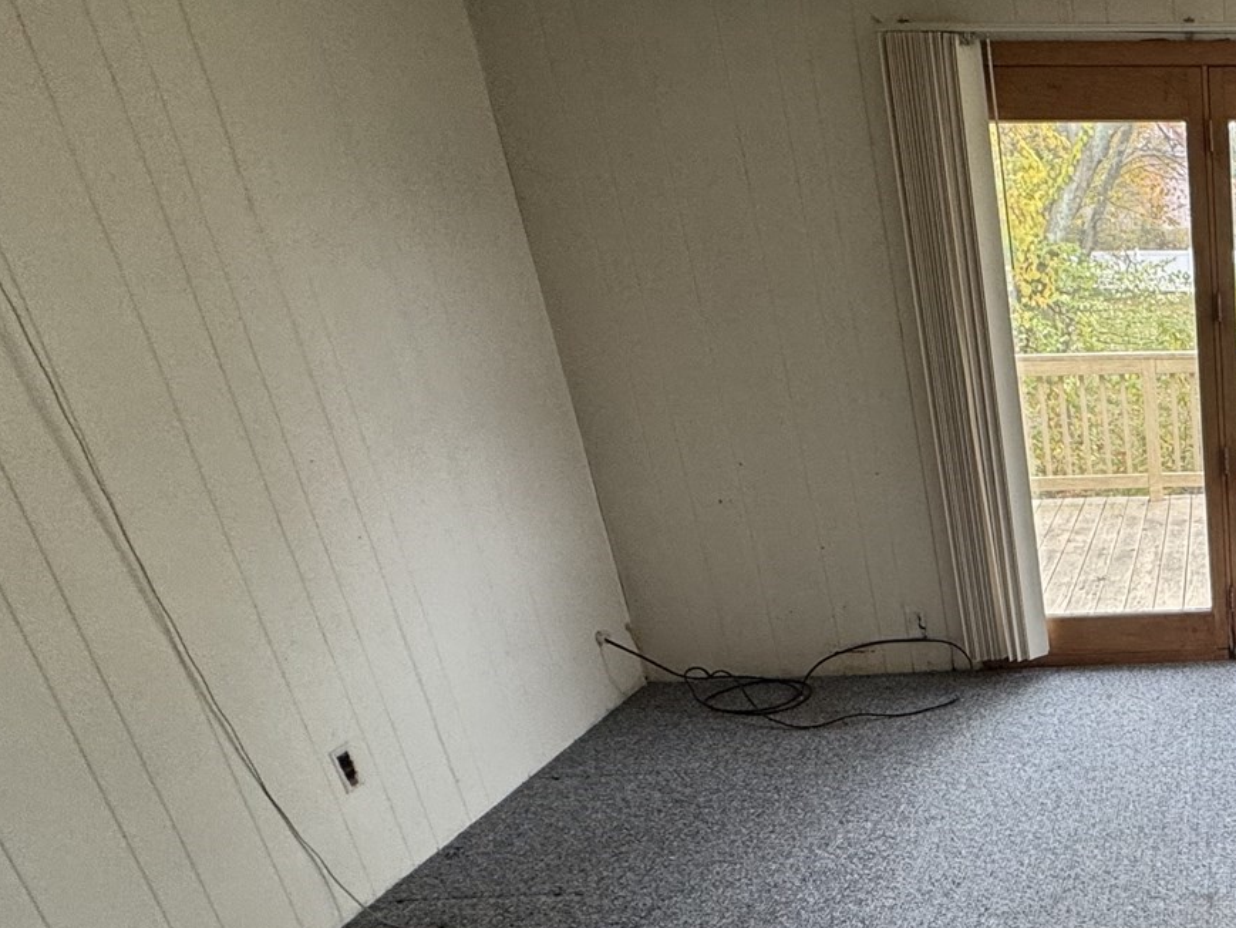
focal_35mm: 33
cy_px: 743
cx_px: 1326
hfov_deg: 44.0
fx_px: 1178
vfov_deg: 41.1
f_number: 2.2
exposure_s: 1/99
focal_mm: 2.22
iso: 160
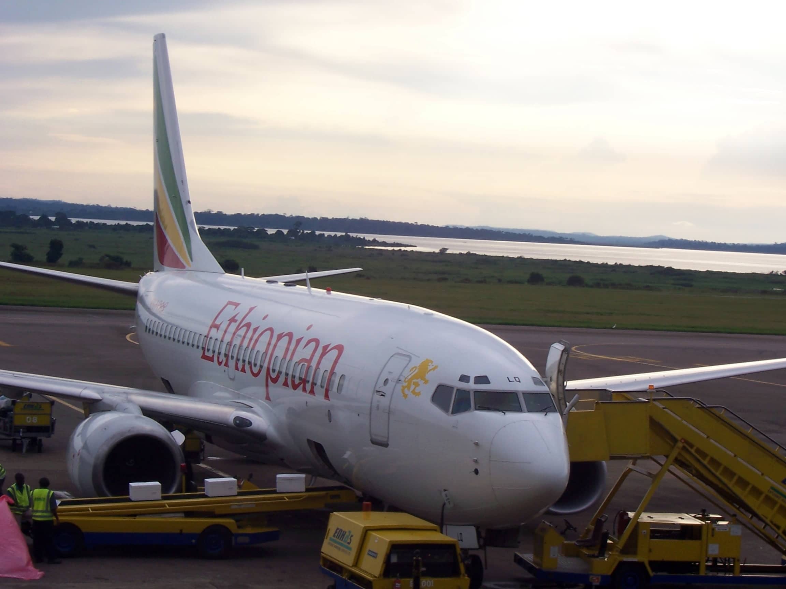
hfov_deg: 19.3
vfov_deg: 14.5
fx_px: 2316
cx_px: 393
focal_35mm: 102
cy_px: 294
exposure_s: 1/125
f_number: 9.5
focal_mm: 16.8
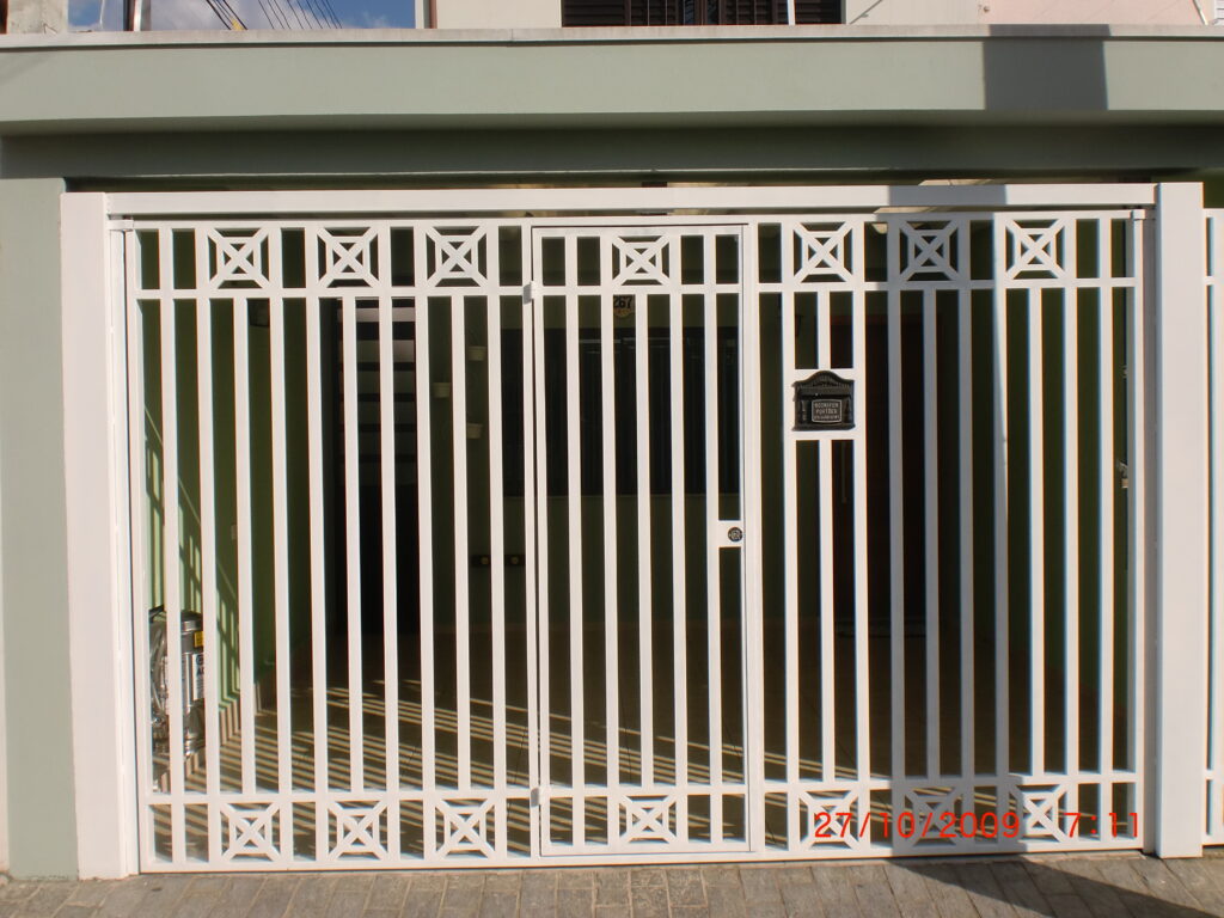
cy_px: 459
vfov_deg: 40.7
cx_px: 612
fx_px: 1238
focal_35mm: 35
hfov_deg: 52.6
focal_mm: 6.3
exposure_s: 1/500
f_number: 5.6
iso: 64
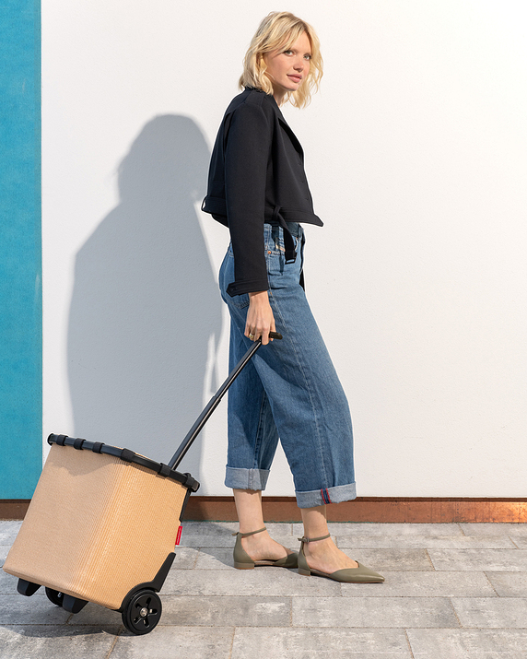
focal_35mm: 66
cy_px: 351
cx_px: 262
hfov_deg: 23.1
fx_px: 1287
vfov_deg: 28.7
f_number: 10
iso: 320
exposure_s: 1/250
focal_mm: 58
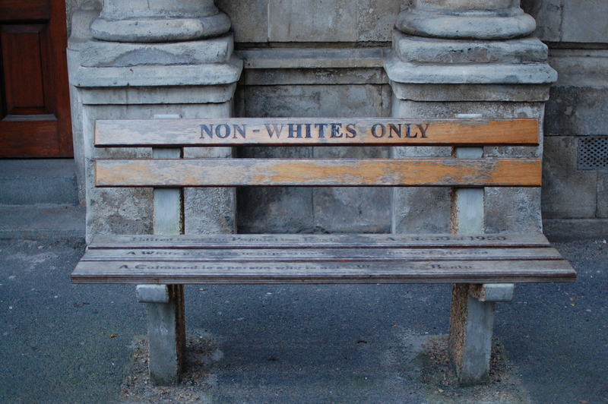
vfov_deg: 25.7
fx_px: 886
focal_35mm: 52
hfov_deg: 37.9
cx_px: 304
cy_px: 202
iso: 800
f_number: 1.8
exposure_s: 1/125
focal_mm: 35
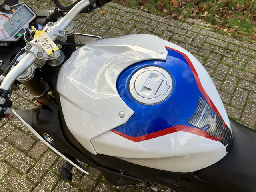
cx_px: 128
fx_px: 207
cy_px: 96
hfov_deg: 63.4
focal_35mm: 28
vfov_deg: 49.7
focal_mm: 3.99
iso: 25
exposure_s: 1/264
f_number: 1.8
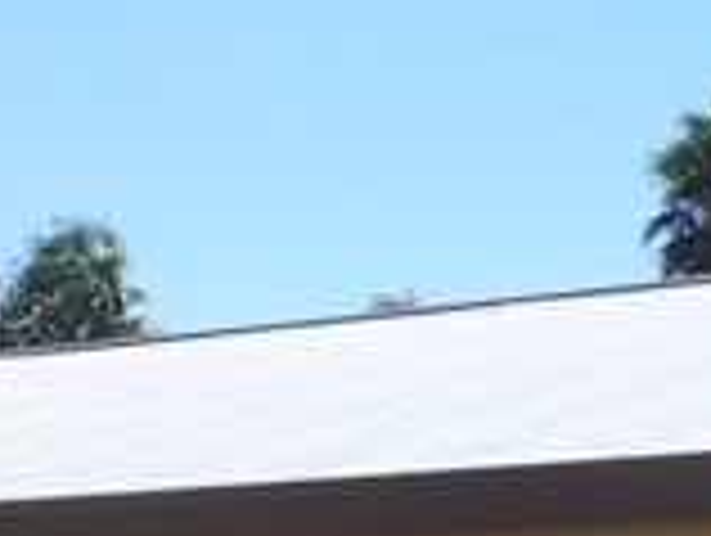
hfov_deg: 10.6
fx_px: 3744
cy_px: 518
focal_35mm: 182
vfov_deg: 8.1
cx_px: -162
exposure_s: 1/200
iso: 100
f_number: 8
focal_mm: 6
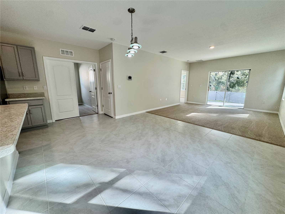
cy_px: 107
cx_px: 142
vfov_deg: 85.7
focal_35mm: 14
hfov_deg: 102.1
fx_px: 115
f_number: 2.2
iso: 80
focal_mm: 2.22
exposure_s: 1/120
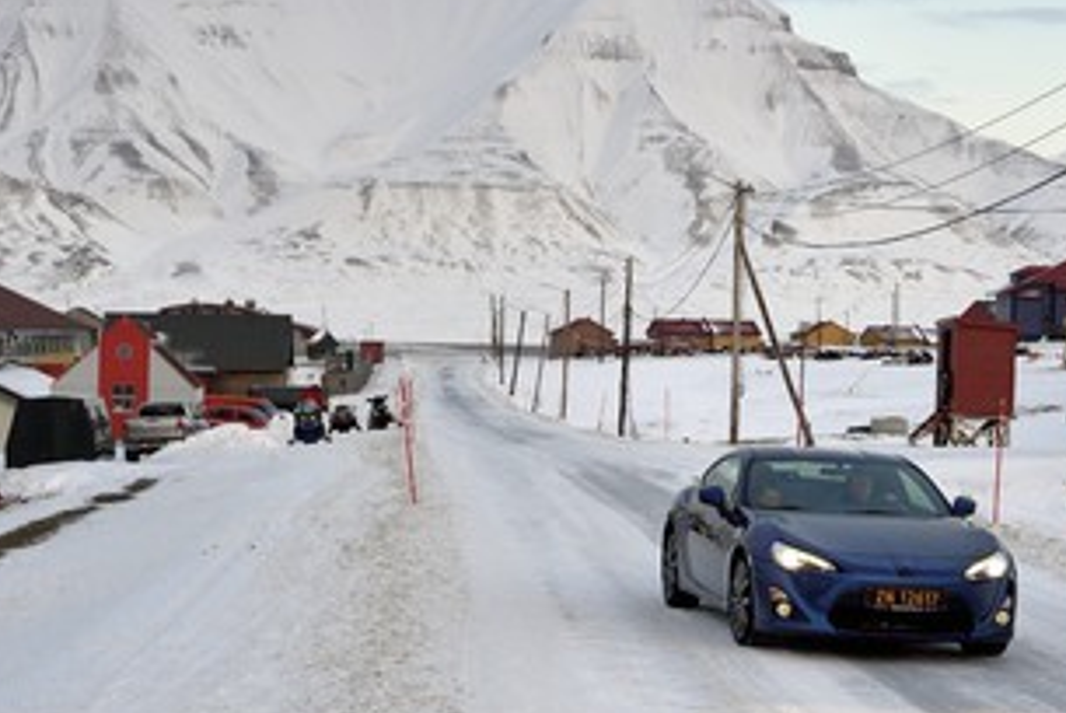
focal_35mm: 77
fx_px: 2282
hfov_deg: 26.3
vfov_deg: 17.7
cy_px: 301
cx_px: 622
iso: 800
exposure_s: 1/200
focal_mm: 56
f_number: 11
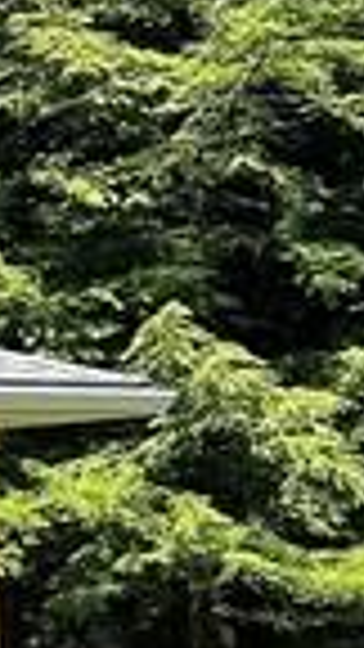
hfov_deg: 4.5
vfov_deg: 10.6
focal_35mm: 202
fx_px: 3466
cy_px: 526
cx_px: -1820
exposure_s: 1/1972
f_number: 1.5
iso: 50
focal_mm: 5.7
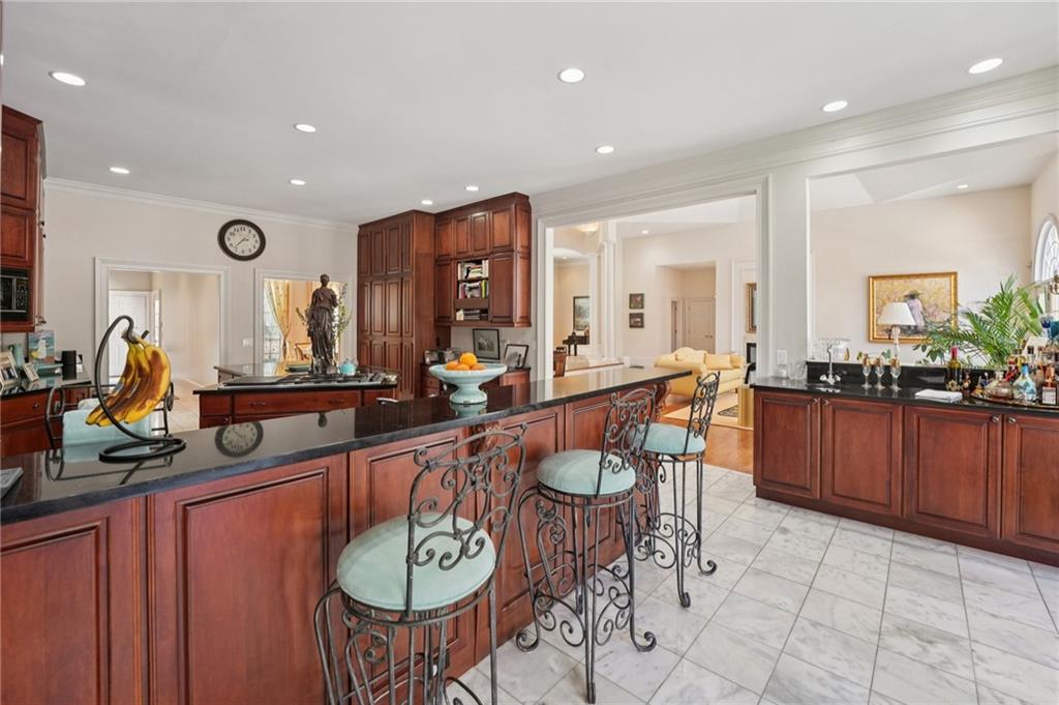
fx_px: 411
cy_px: 352
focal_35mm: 14
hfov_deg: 104.3
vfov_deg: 81.1
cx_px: 530
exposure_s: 1/10
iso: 320
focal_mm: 14
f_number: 8
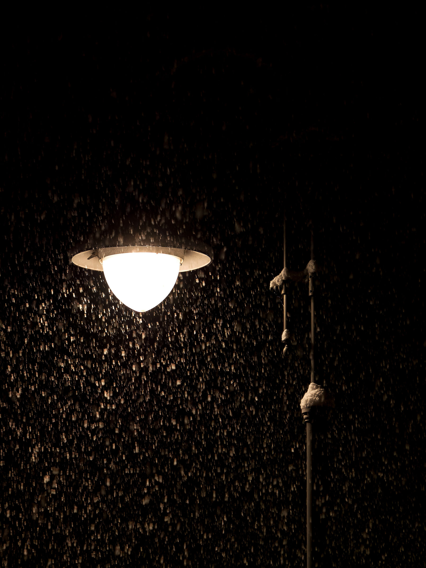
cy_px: 284
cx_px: 213
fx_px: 1772
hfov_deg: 13.7
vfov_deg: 18.2
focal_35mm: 108
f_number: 5.6
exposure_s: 1/125
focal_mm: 52
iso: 1000
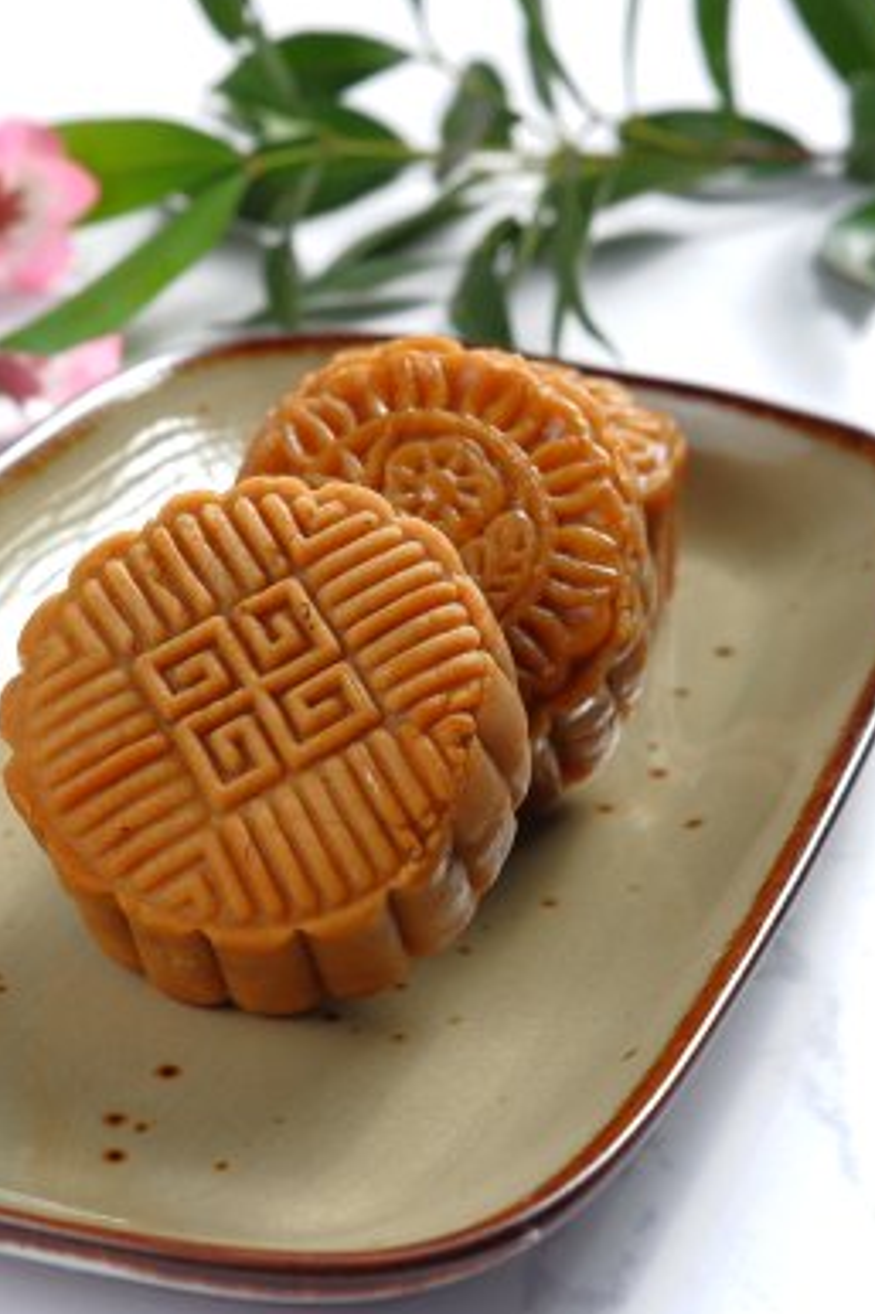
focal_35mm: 84
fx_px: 3065
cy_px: 671
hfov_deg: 16.2
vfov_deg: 24.2
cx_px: 381
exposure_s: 1/160
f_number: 6.4
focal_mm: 35
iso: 100
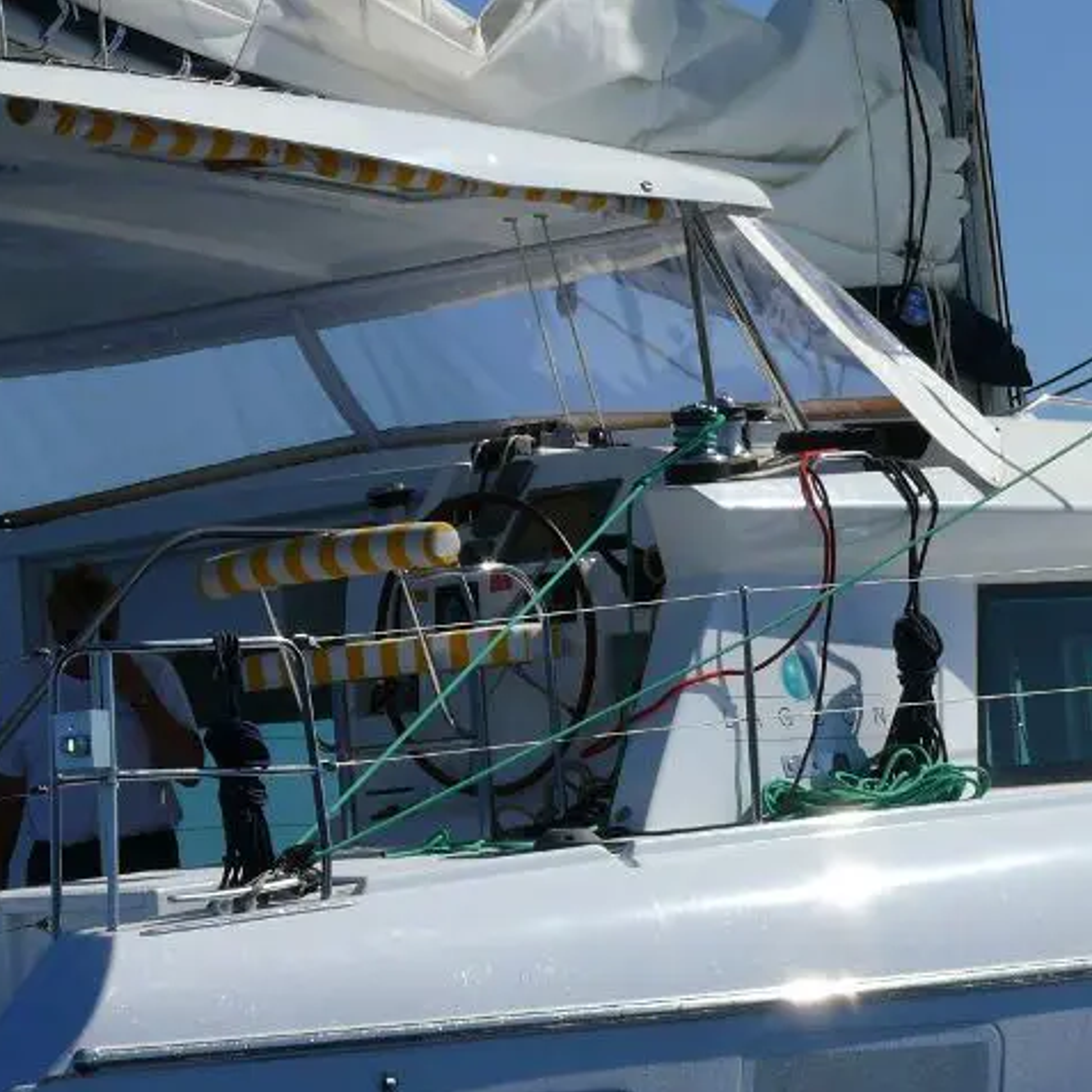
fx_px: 7245
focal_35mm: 203
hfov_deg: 8.6
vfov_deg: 8.6
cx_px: 680
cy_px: 547
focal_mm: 25.3
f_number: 8
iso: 100
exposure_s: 1/800
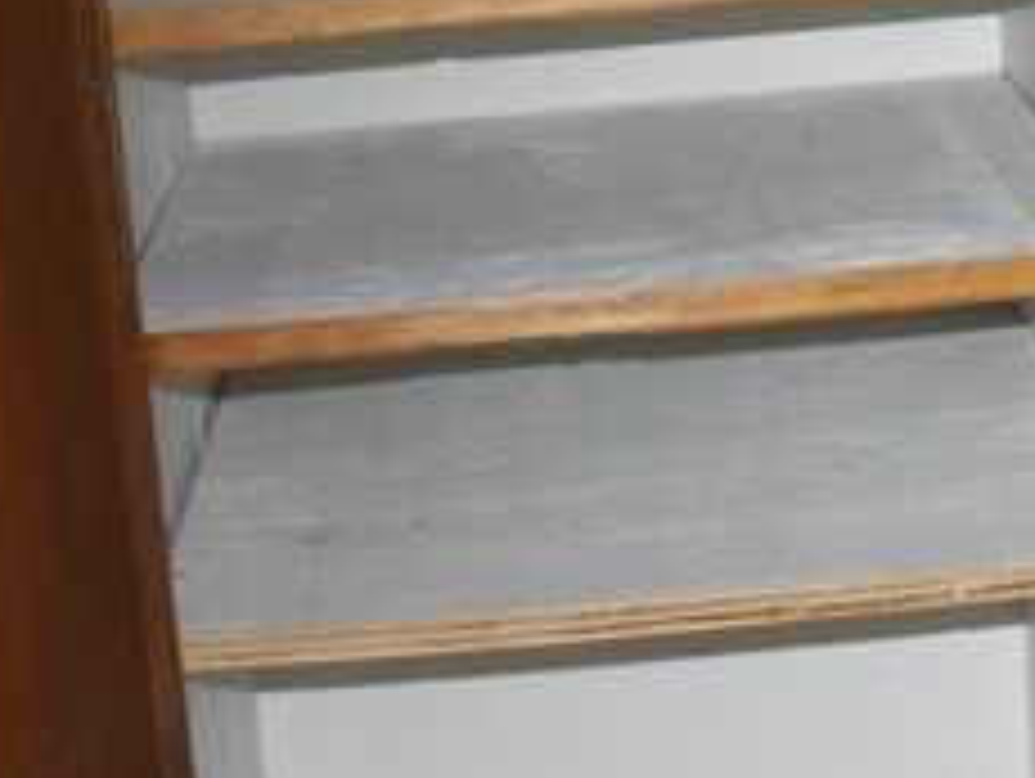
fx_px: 2993
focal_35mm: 100
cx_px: 436
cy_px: 405
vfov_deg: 14.8
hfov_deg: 19.6
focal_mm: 6
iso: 100
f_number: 2.8
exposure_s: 1/30
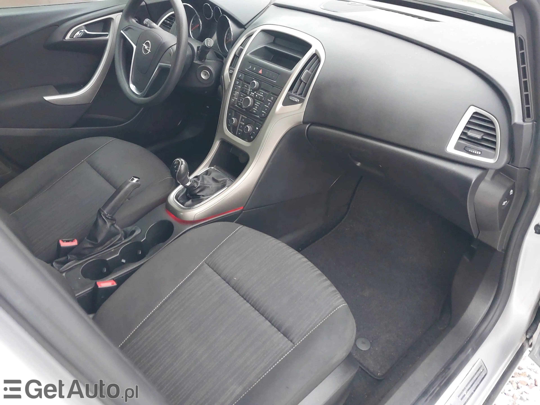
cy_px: 202
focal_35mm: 30
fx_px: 468
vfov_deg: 46.8
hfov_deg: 60.0
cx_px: 270
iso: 250
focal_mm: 4.6
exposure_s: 1/50
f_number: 1.8
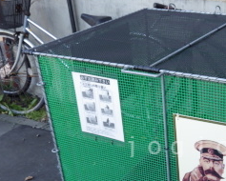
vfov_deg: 25.8
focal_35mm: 58
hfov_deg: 31.3
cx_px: 192
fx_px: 388
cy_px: 146
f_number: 3.1
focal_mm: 4
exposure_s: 1/100
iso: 100
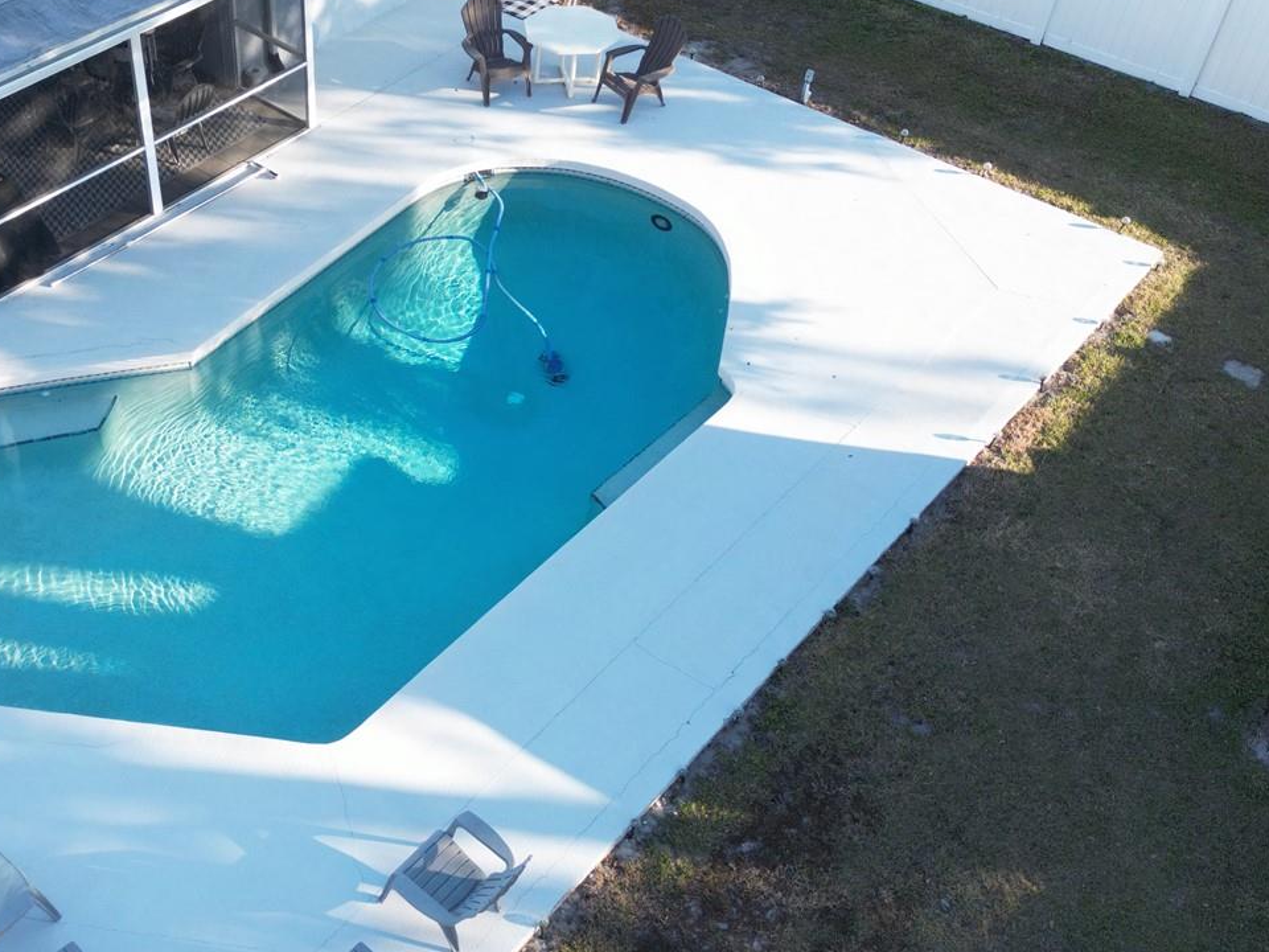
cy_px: 476
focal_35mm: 40
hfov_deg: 46.0
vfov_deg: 36.0
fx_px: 1466
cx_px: 406
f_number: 1.7
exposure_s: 1/725
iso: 140
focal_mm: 6.72
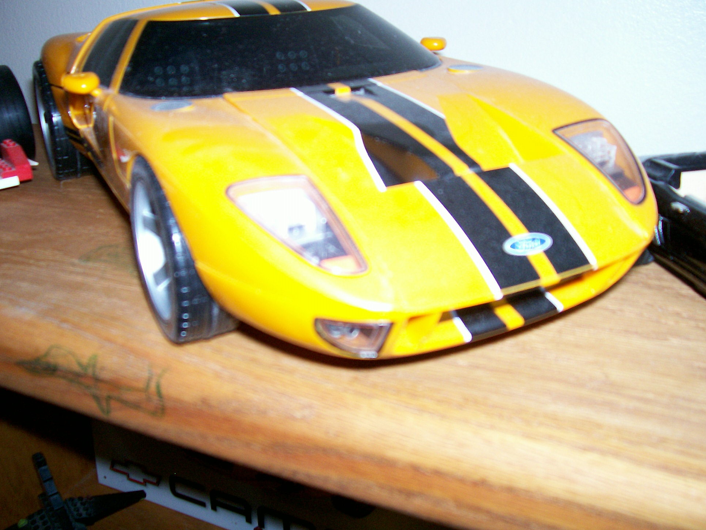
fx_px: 734
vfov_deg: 39.7
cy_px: 263
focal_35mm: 36
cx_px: 345
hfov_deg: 51.3
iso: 140
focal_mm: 5.6
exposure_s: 1/112
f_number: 2.7
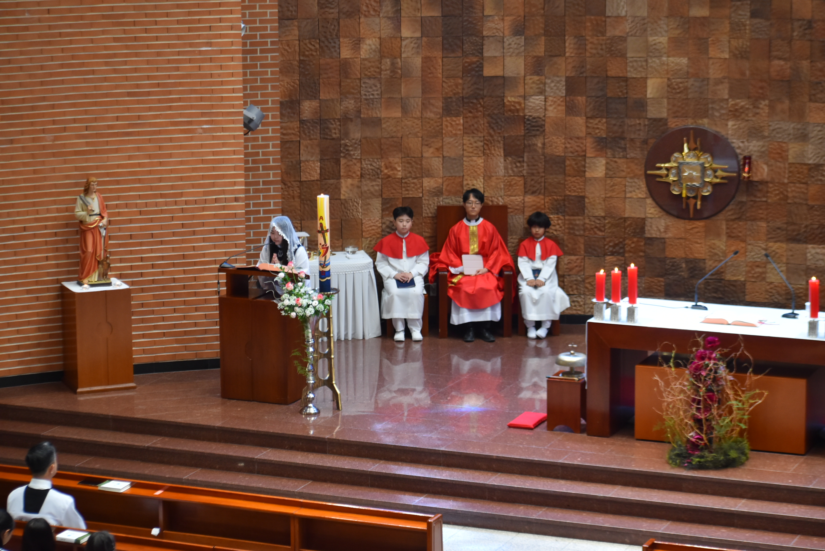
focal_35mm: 105
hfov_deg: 19.4
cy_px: 276
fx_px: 2408
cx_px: 412
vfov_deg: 13.1
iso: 900
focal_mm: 70
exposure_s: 1/60
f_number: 4.5
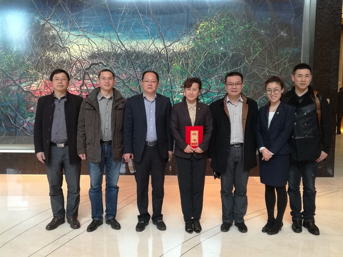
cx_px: 172
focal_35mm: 33
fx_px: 327
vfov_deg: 42.9
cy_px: 128
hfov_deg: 55.4
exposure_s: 1/33.3
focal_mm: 4.04
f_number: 2
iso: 320
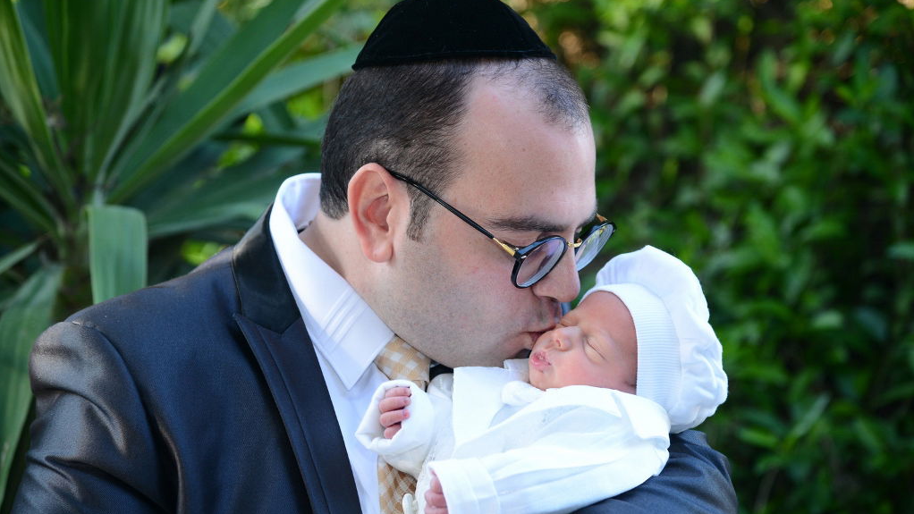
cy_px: 271
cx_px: 457
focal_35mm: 126
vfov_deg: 9.6
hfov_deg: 17.0
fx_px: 3054
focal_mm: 120
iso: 640
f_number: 5
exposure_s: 1/125
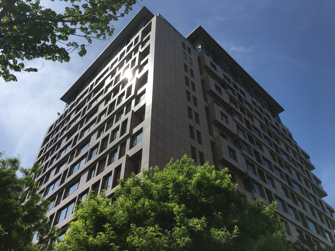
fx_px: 281
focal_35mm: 29
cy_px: 126
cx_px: 168
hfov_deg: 61.7
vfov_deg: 48.2
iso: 25
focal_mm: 4.15
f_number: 2.2
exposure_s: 1/2959
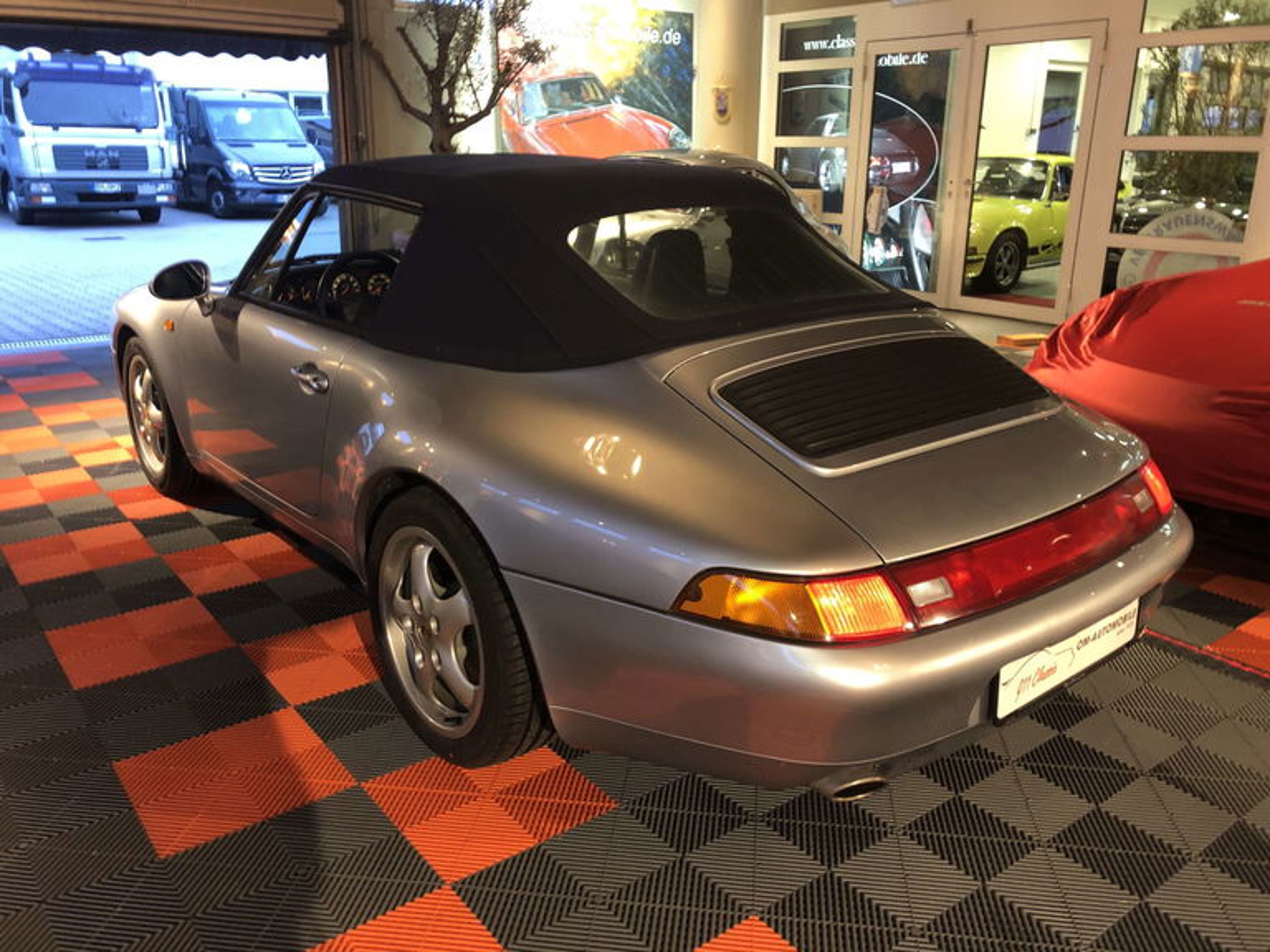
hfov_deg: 63.4
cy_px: 476
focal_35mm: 28
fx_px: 1027
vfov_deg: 49.7
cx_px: 635
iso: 80
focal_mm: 3.99
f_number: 1.8
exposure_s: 1/13
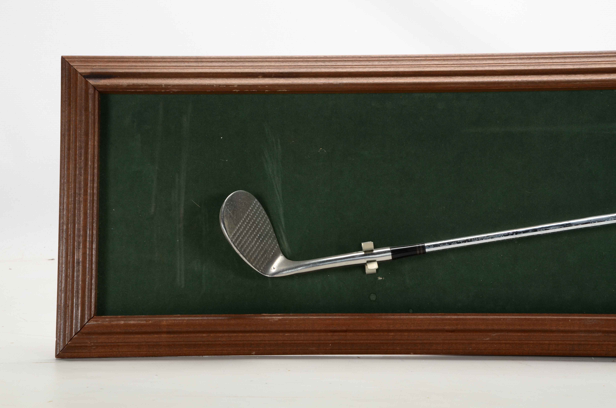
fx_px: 2049
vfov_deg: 11.4
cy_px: 204
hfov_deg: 17.1
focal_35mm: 120
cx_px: 308
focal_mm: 80
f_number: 14
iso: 200
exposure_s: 1/160
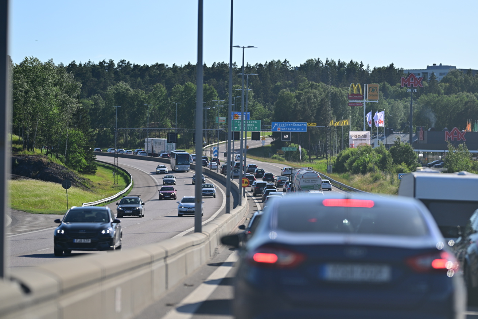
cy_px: 162
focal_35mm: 140
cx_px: 245
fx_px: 1859
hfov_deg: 14.7
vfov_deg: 9.8
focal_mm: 135
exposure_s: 1/6400
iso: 140
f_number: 1.8
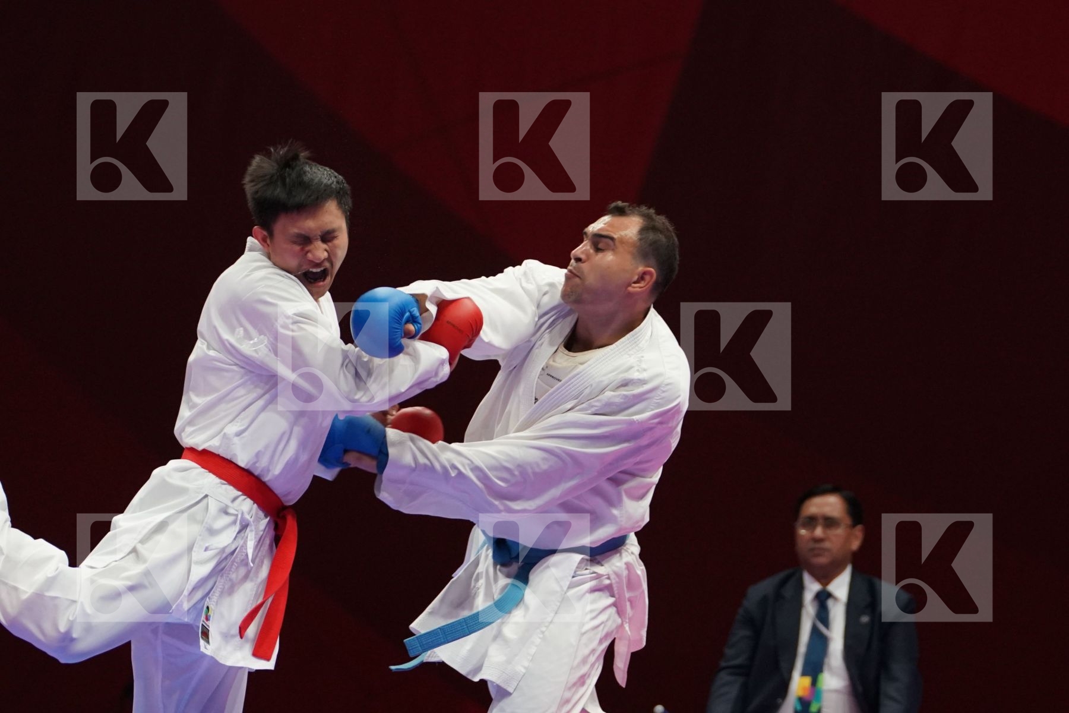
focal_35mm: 303
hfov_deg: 6.8
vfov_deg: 4.5
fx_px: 8997
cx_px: 534
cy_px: 356
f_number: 4
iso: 3200
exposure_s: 1/1000
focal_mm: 202
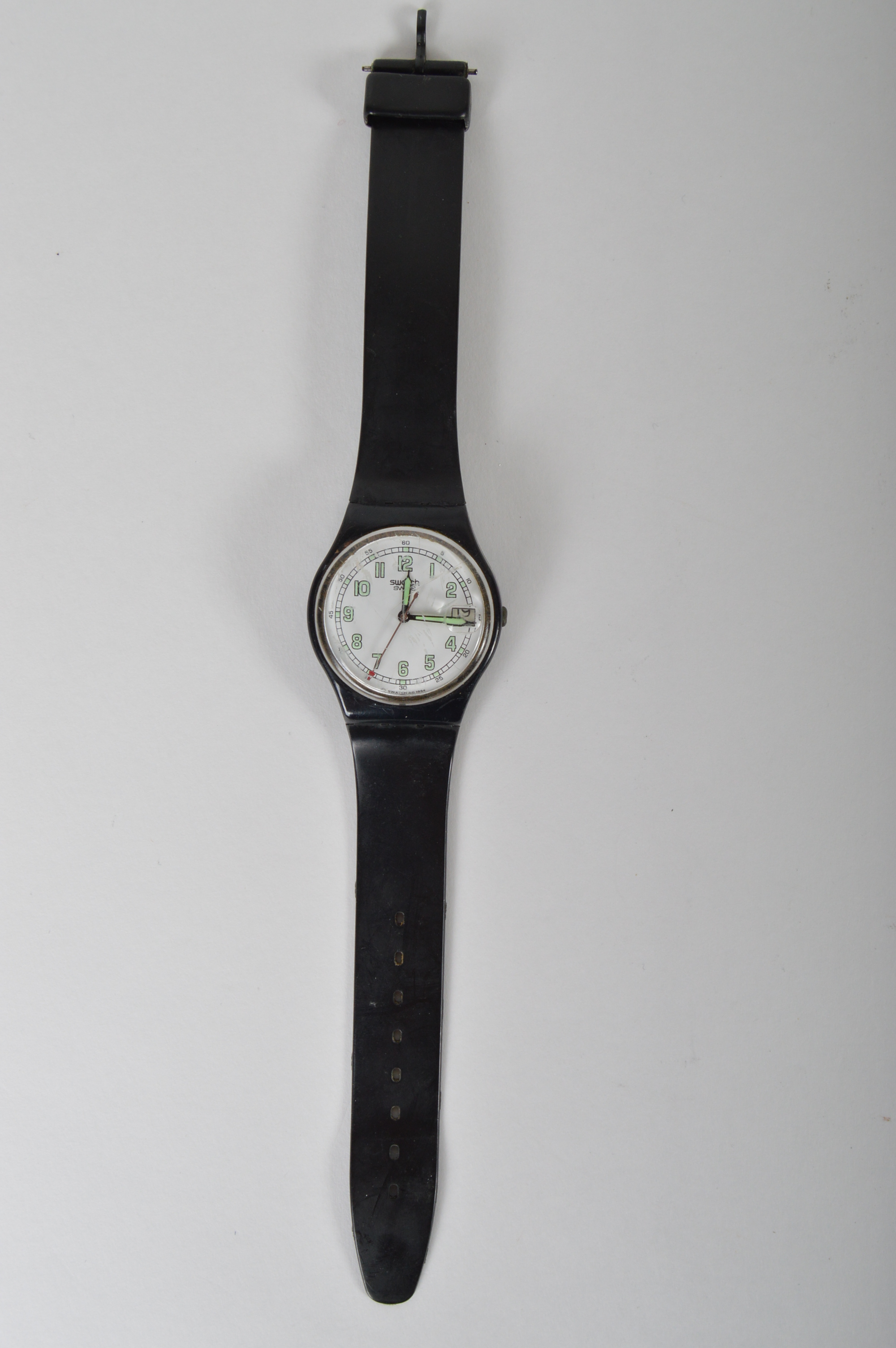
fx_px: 1683
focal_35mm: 45
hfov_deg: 29.8
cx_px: 448
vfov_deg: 43.6
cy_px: 674
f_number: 11
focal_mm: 30
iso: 400
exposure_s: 1/160
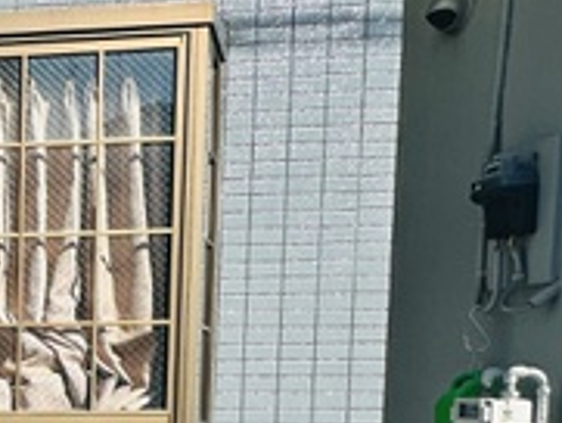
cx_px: -320
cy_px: 446
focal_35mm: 54
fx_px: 877
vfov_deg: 25.4
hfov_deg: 25.1
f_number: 2.2
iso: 40
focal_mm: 2.22
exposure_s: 1/1350
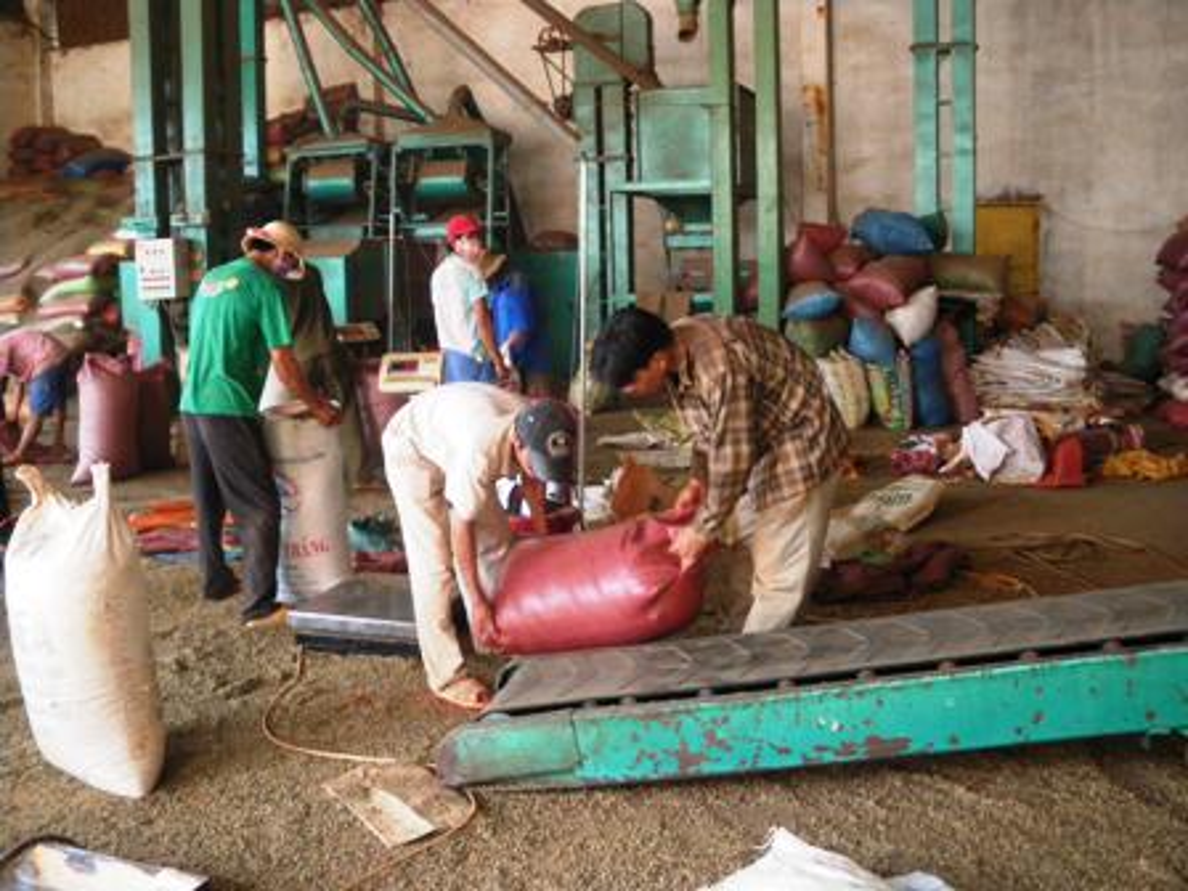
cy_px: 446
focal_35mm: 36
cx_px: 594
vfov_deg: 39.7
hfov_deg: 51.4
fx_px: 1235
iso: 250
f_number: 3.5
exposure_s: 1/60
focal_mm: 6.3
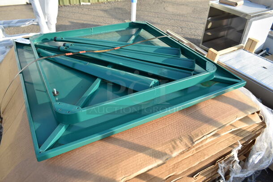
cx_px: 136
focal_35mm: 27
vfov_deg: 48.0
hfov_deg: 67.3
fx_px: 205
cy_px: 91
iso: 100
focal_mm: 18
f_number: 5.6
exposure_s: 1/125
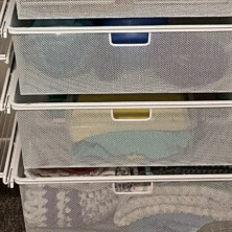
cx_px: 124
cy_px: -230
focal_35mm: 106
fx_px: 804
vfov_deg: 13.9
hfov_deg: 16.4
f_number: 1.6
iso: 500
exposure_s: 1/60
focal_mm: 5.1
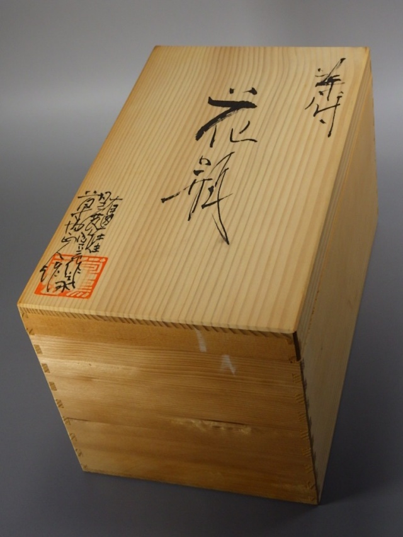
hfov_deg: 23.7
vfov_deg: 31.2
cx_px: 202
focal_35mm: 62
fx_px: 962
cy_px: 268
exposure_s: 1/60
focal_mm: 11.1
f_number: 4.6
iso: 250
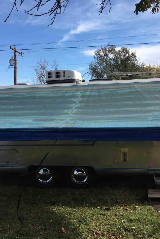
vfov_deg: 47.4
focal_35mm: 41
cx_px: 79
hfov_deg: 32.6
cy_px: 118
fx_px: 273
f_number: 2.2
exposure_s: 1/1115
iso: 25
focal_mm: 4.15
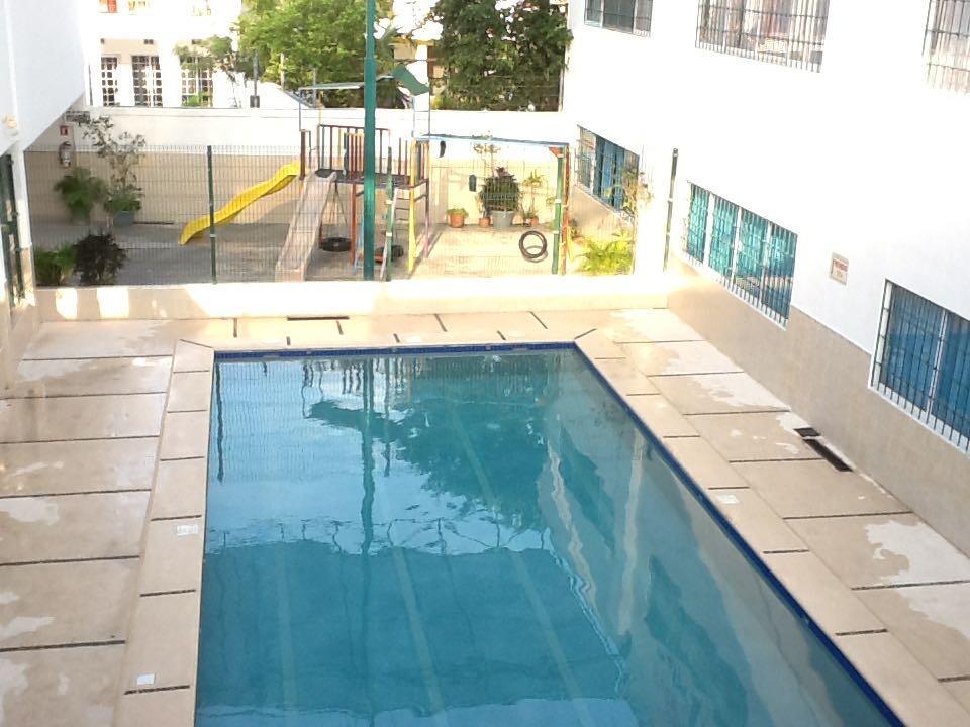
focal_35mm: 44
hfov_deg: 42.9
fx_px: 1233
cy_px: 364
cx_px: 485
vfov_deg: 32.9
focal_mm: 2.03
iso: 40
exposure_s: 1/191
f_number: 2.4
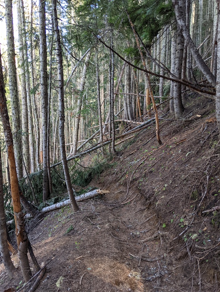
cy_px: 143
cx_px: 107
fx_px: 237
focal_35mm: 28
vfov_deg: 63.4
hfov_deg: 49.8
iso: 66
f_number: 1.8
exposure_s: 1/30.8
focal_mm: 4.44
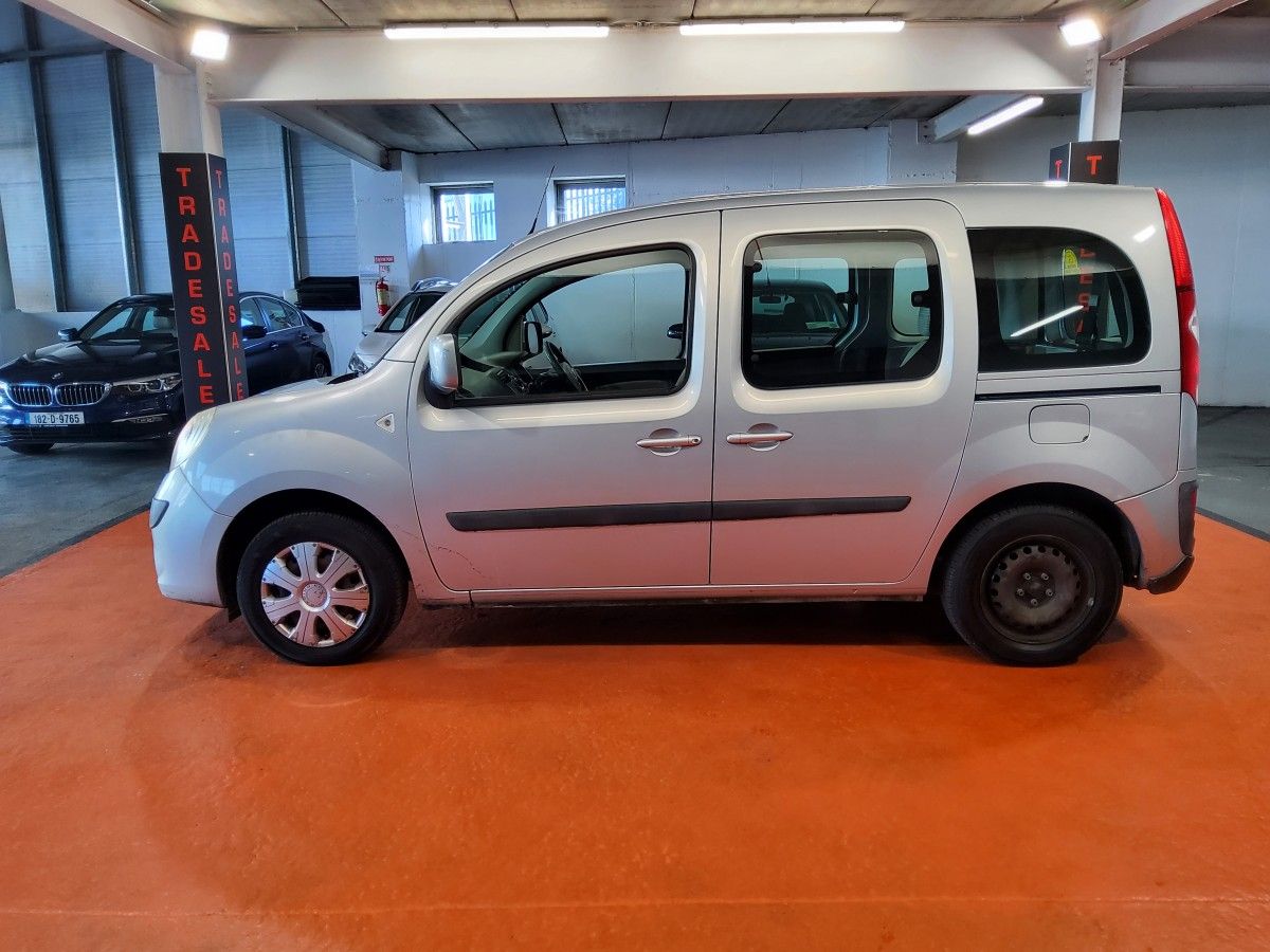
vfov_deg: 53.1
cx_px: 635
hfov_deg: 67.3
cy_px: 476
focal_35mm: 26
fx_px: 954
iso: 200
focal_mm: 3.08
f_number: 2
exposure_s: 1/100
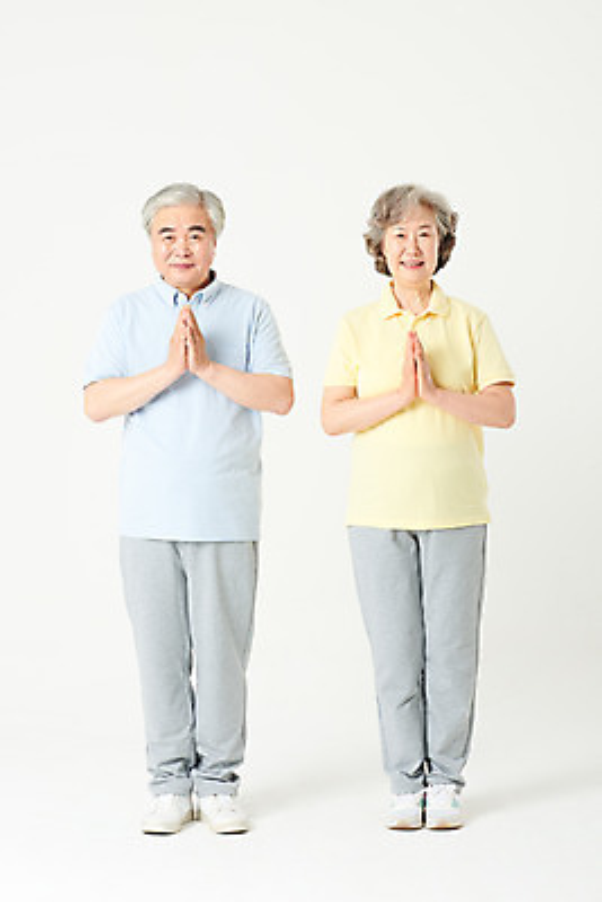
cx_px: 301
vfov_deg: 24.8
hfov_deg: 16.7
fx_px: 2055
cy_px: 451
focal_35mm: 82
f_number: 11
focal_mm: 82
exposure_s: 1/125
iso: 100
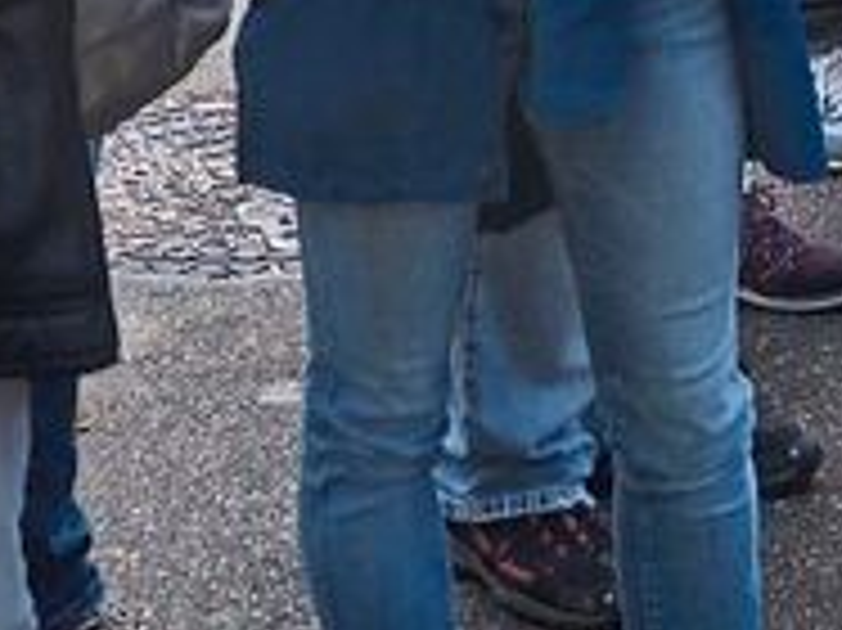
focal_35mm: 171
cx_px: 518
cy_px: -680
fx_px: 4157
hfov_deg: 11.6
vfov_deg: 8.2
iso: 800
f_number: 4
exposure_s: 1/2000
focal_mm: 20
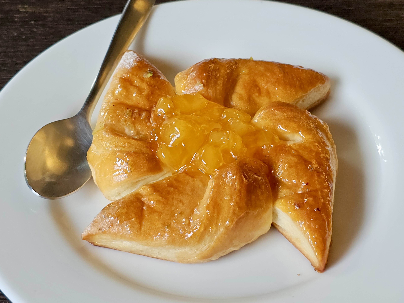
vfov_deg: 56.8
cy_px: 152
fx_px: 280
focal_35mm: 24
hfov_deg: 71.6
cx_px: 203
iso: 40
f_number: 1.7
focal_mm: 6.3
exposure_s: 1/50
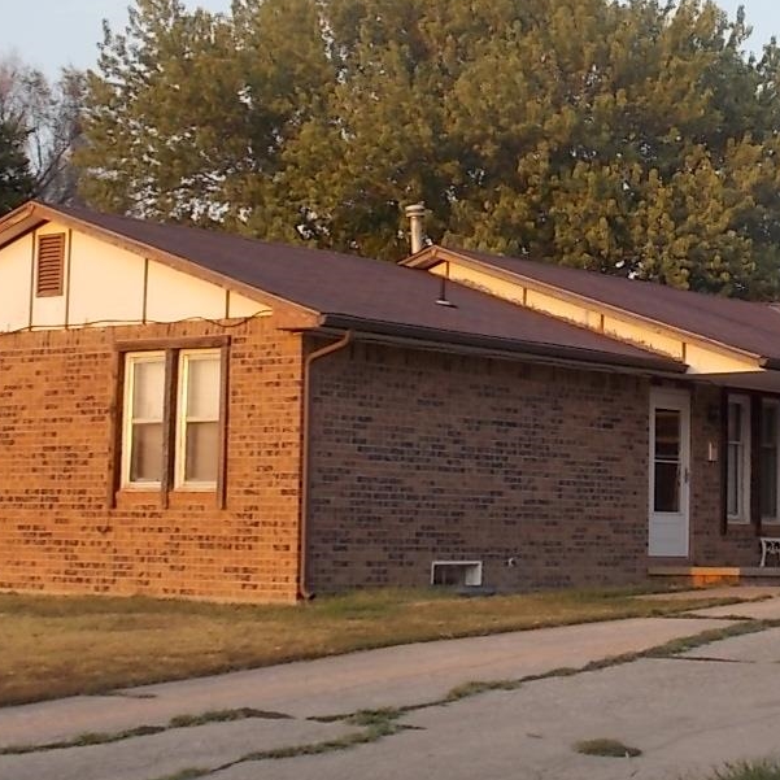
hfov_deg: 21.5
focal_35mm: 80
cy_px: 363
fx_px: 2039
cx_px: 584
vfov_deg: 21.6
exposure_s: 1/100
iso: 80
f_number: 3.4
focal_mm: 6.1
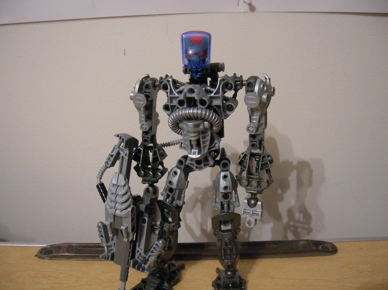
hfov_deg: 54.0
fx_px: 381
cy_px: 145
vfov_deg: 41.7
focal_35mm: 34
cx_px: 194
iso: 200
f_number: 2.9
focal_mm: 5.7
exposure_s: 1/3.6
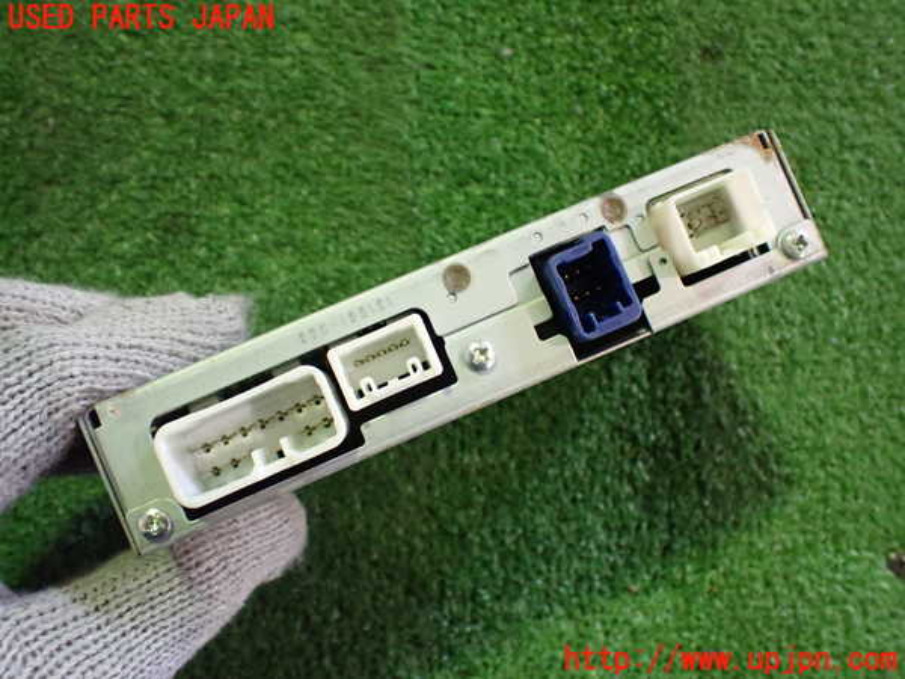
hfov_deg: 60.0
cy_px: 340
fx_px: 784
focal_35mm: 30
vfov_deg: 46.8
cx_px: 452
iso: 800
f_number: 2.3
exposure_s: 1/100
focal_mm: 5.4
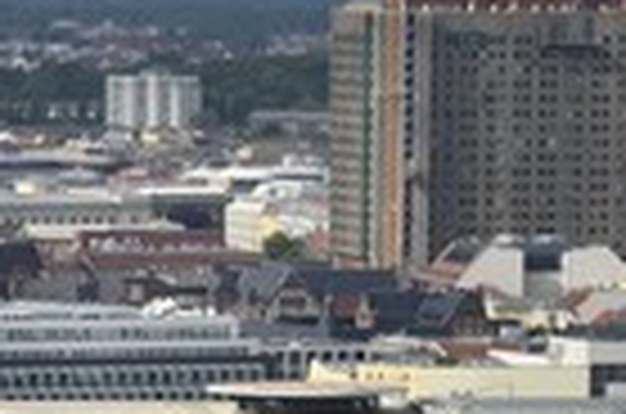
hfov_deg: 5.0
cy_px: 598
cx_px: 99
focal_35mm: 409
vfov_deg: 3.3
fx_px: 7096
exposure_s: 1/400
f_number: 8
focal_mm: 135
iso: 200
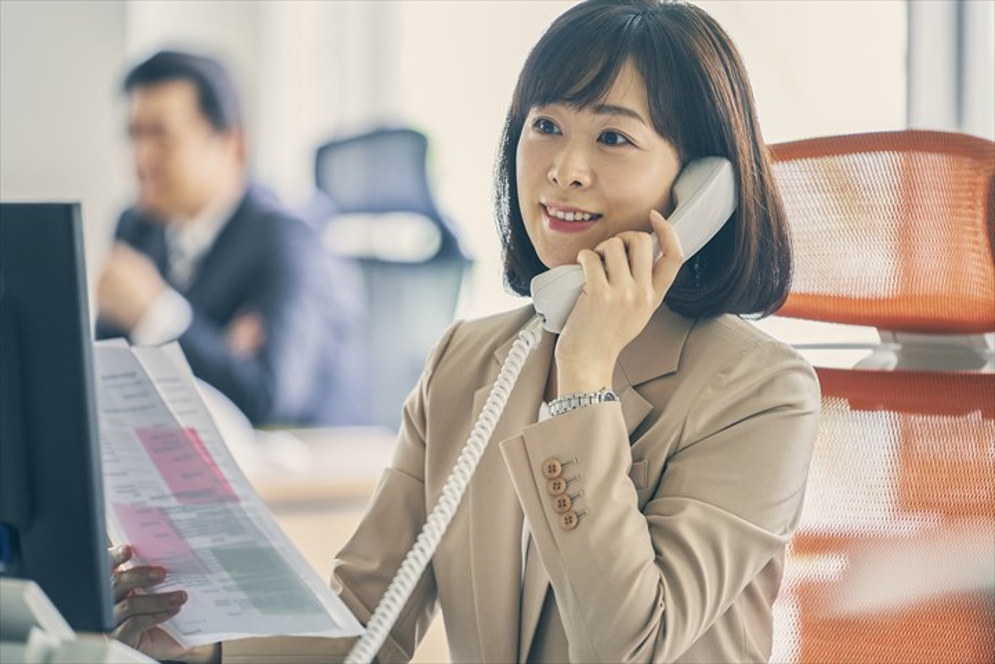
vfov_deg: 6.9
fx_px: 5527
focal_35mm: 200
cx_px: 498
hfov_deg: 10.3
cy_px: 332
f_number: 2.8
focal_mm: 200
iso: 800
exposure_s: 1/160
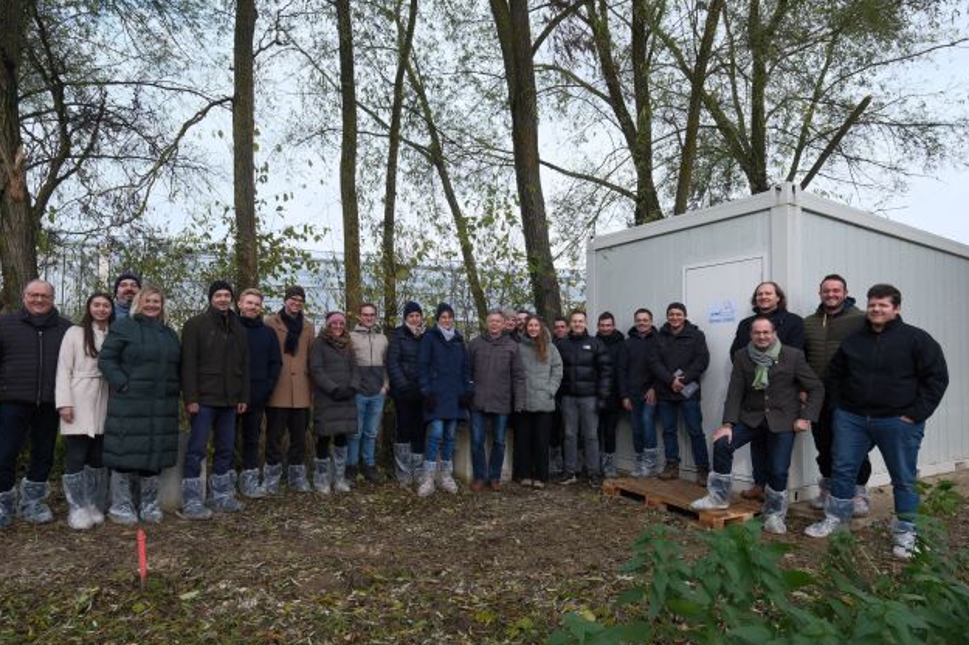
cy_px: 350
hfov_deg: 81.1
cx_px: 443
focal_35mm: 21
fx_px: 565
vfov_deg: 59.3
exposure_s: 1/140
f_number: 5.6
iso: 250
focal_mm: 12.6
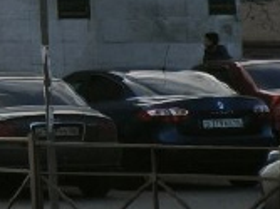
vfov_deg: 3.7
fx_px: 3152
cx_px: -778
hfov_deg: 4.7
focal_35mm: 390
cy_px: -405
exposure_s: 1/600
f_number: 1.9
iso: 50
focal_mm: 7.1
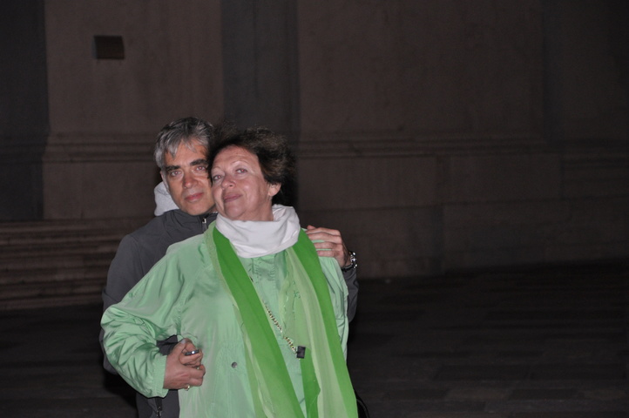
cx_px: 314
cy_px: 209
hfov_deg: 14.9
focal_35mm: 138
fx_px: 2409
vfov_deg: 9.9
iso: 800
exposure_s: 1/30
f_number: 5.6
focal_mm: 92
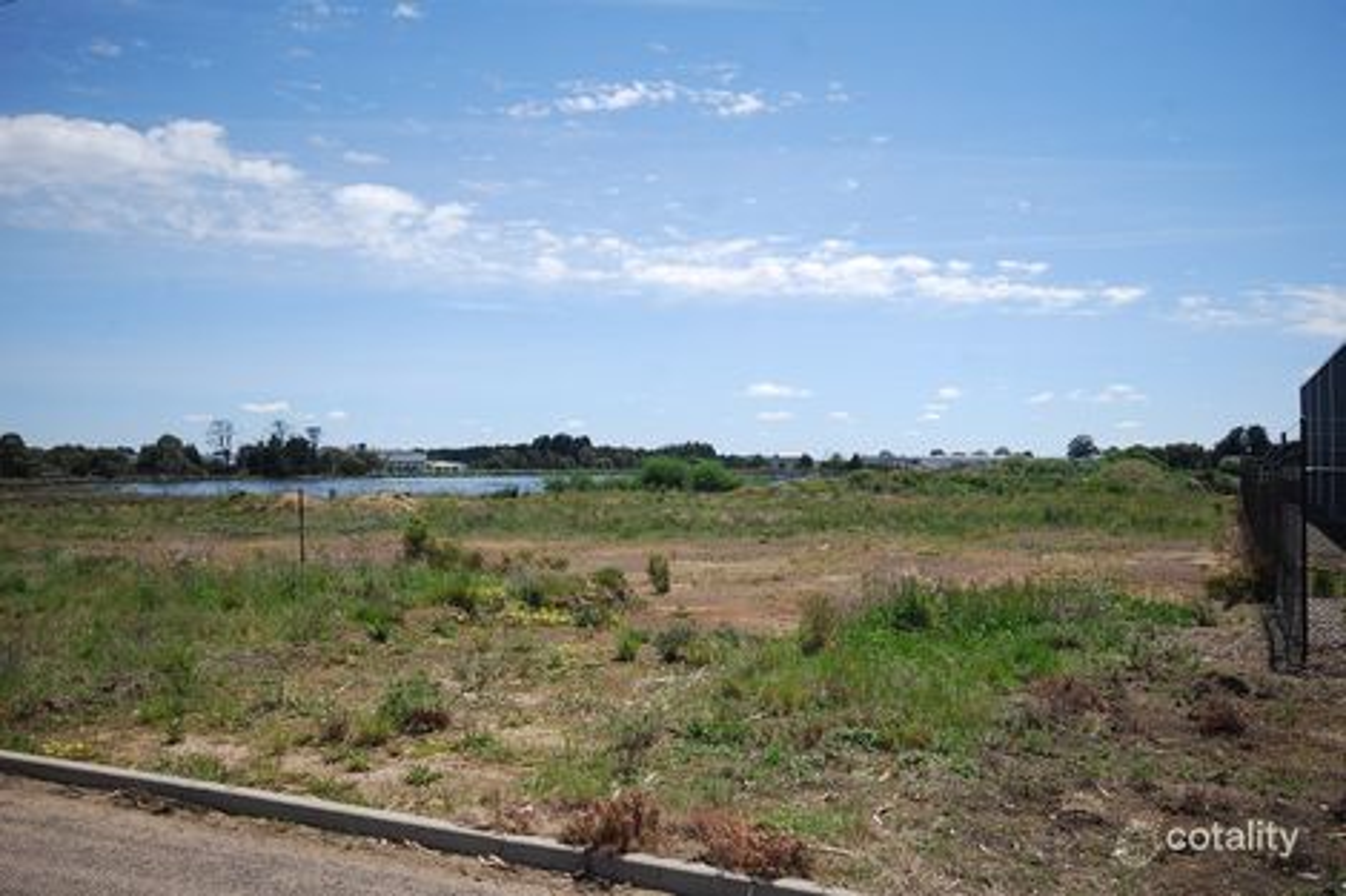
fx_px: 1121
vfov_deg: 43.6
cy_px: 448
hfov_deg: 61.9
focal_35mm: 30
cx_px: 673
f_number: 8
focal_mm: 20
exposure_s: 1/250
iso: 100
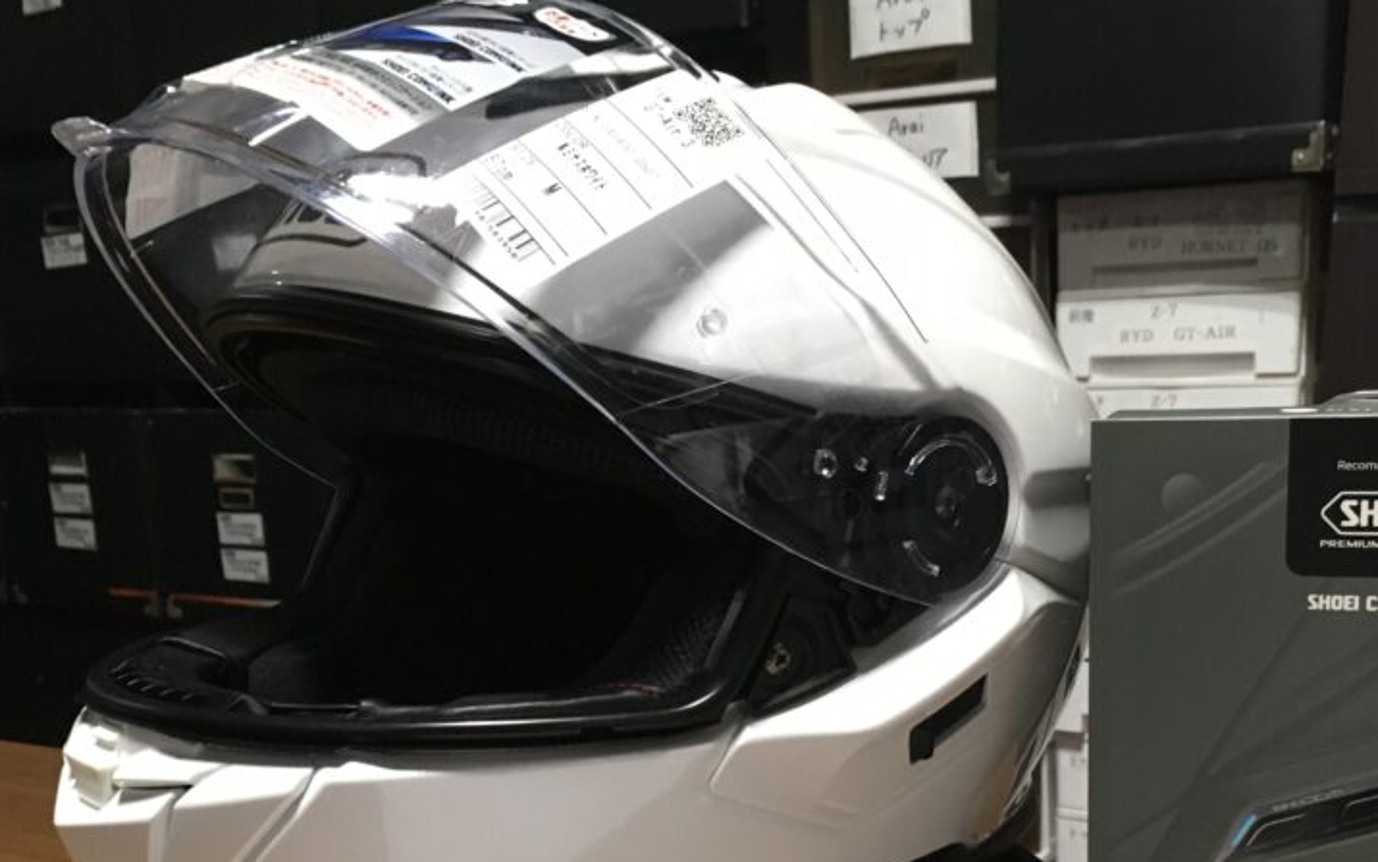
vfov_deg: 28.6
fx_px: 1653
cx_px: 858
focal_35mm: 44
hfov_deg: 44.9
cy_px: 687
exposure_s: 1/30
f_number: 2.2
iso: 125
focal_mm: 4.15
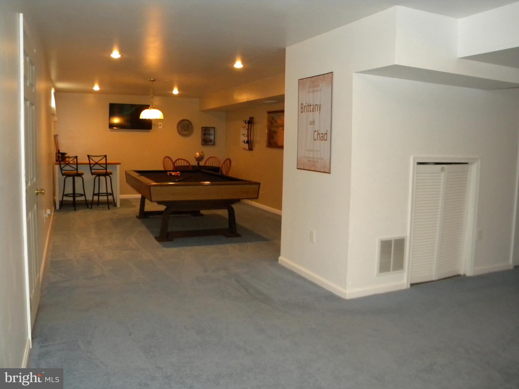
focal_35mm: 28
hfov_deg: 63.4
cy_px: 194
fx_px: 420
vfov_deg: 49.7
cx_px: 260
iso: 400
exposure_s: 1/26
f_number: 3.5
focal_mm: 5
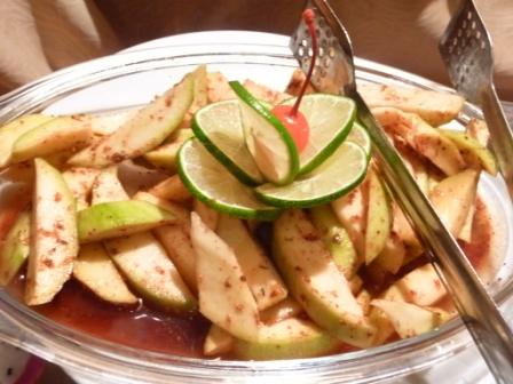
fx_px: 756
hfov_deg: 37.5
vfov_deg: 28.6
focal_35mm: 51
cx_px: 256
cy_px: 192
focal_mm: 9.1
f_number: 4.4
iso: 400
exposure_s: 1/6
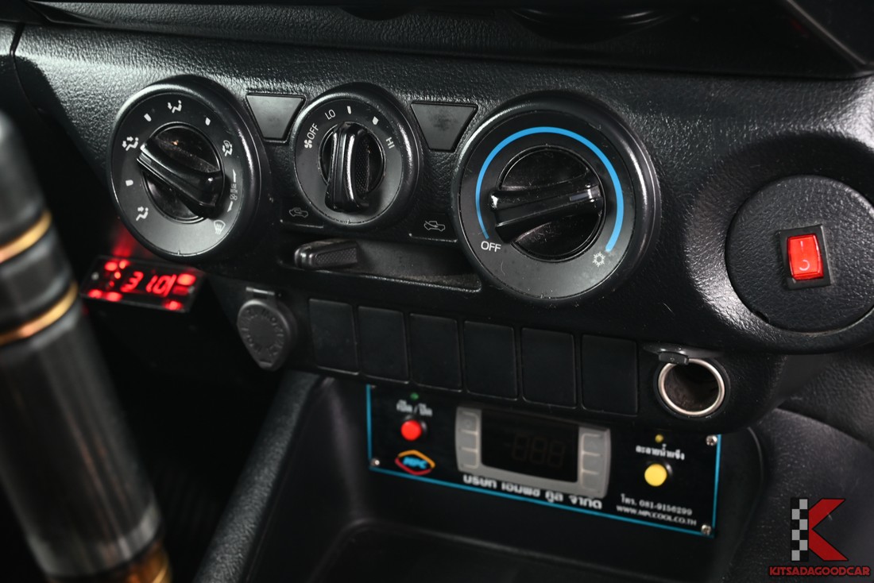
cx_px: 437
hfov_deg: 39.6
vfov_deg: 27.0
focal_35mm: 50
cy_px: 292
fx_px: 1214
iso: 1600
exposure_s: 1/10
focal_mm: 50
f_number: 10
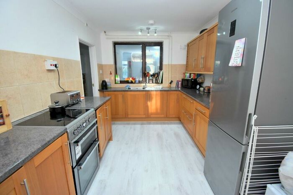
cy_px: 98
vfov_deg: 77.4
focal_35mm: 15
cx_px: 146
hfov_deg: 100.4
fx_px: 122
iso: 1250
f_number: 4.5
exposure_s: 1/60
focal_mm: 10
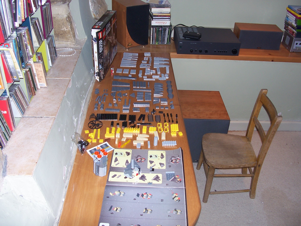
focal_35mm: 35
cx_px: 150
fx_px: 304
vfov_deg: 40.7
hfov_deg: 52.6
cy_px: 113
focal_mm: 6
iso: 80
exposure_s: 1/60
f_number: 2.8
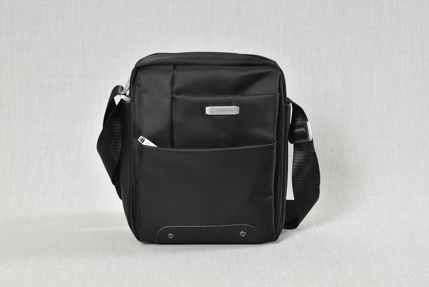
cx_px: 214
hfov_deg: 26.0
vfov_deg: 17.5
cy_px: 144
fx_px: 930
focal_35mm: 78
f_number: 6.3
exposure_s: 1/1.6
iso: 100
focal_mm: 52
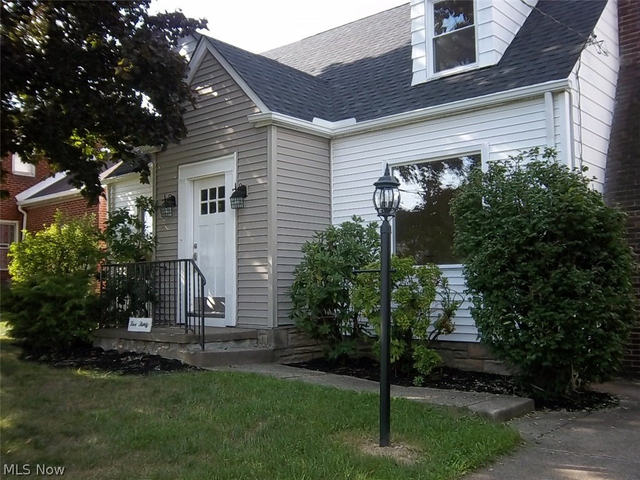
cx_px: 320
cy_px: 240
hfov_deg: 52.6
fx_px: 647
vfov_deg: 40.7
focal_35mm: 35
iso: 64
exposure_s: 1/160
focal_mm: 6.2
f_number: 3.8
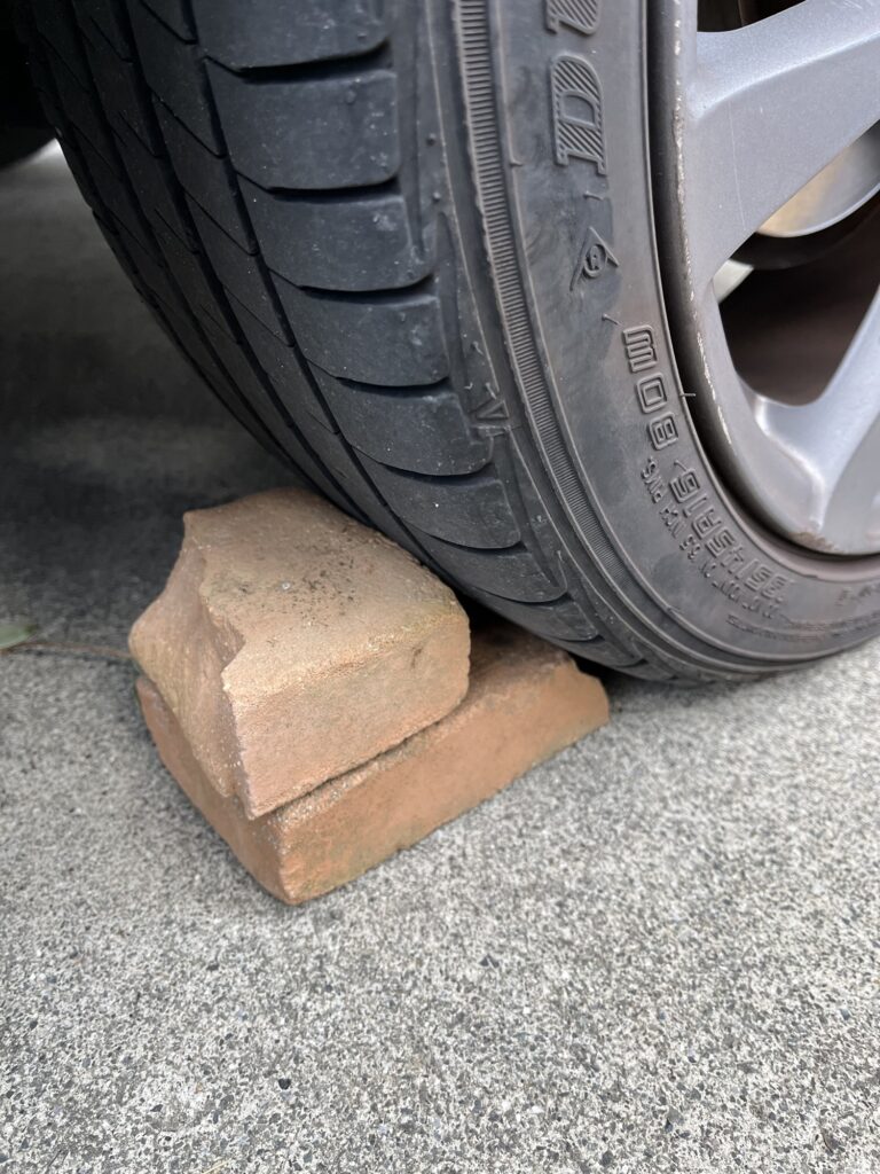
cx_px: 440
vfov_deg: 67.3
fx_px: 881
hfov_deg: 53.1
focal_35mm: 26
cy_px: 587
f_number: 1.6
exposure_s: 1/333
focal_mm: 5.1
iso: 50
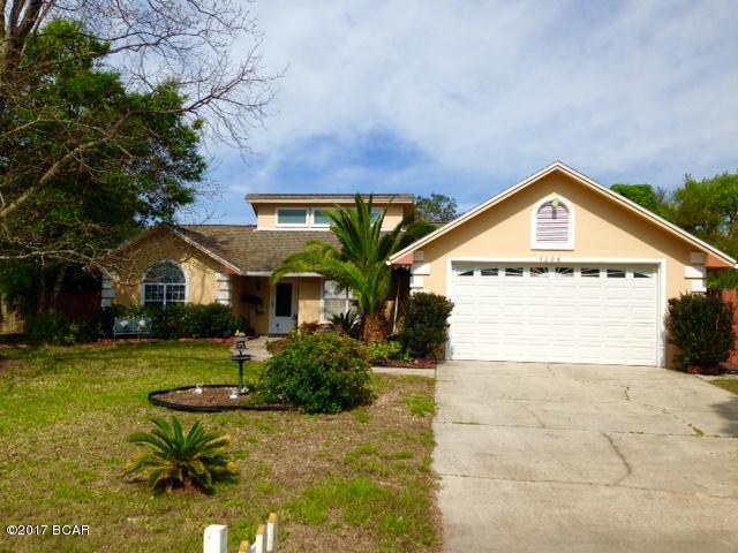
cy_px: 276
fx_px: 704
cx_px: 369
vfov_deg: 42.9
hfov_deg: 55.4
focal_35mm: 33
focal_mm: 4.12
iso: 50
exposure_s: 1/2088
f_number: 2.4
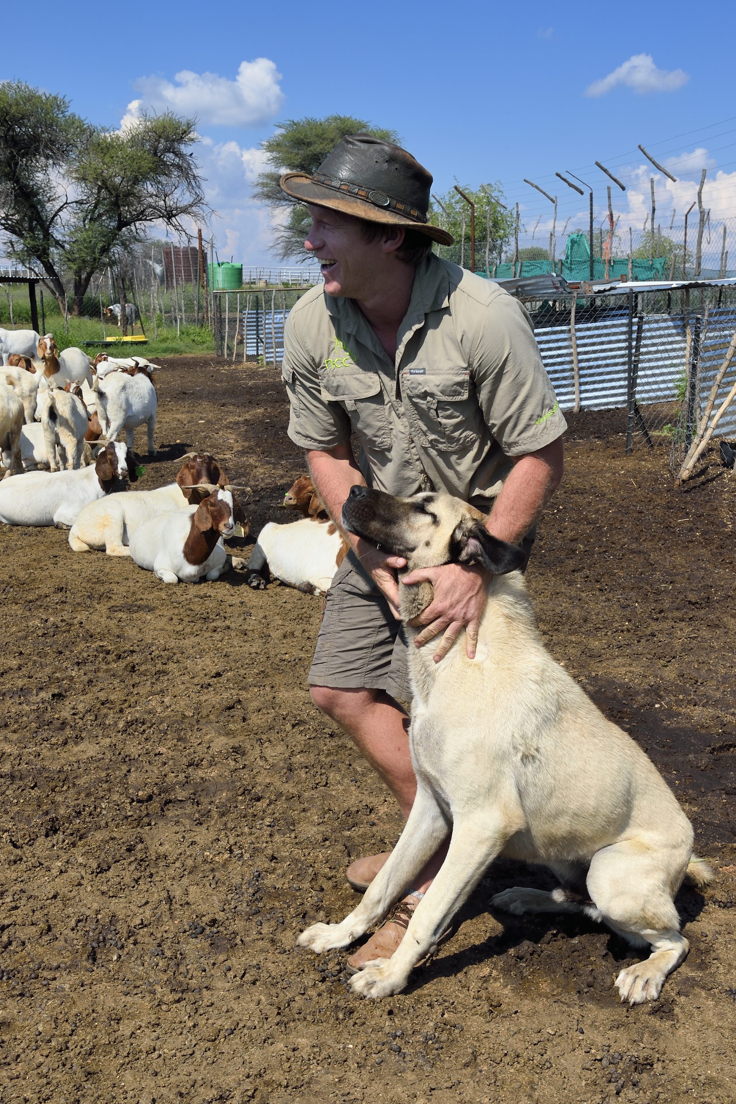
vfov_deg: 53.1
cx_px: 368
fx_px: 1104
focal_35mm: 36
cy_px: 552
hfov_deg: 36.9
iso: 200
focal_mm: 36
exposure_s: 1/200
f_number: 16
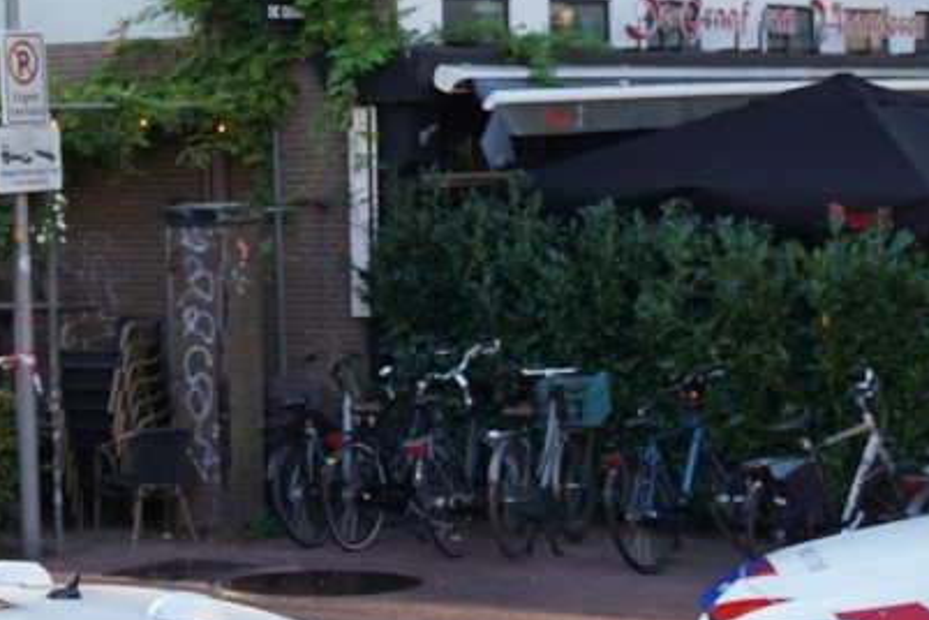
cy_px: 382
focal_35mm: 121
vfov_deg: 11.3
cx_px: -97
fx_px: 3122
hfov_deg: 16.4
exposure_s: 1/160
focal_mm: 30
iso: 100
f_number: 4
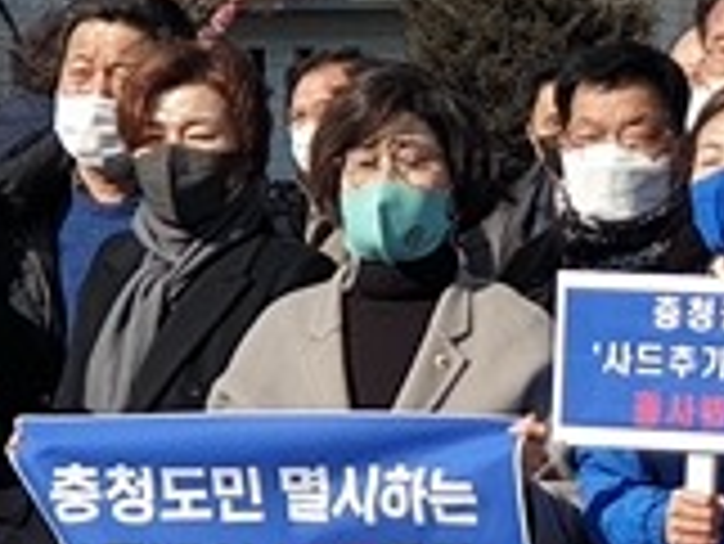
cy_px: 328
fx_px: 4333
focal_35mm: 207
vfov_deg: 7.2
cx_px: 1124
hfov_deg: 9.3
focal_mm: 6
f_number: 2.4
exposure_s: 1/960
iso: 100
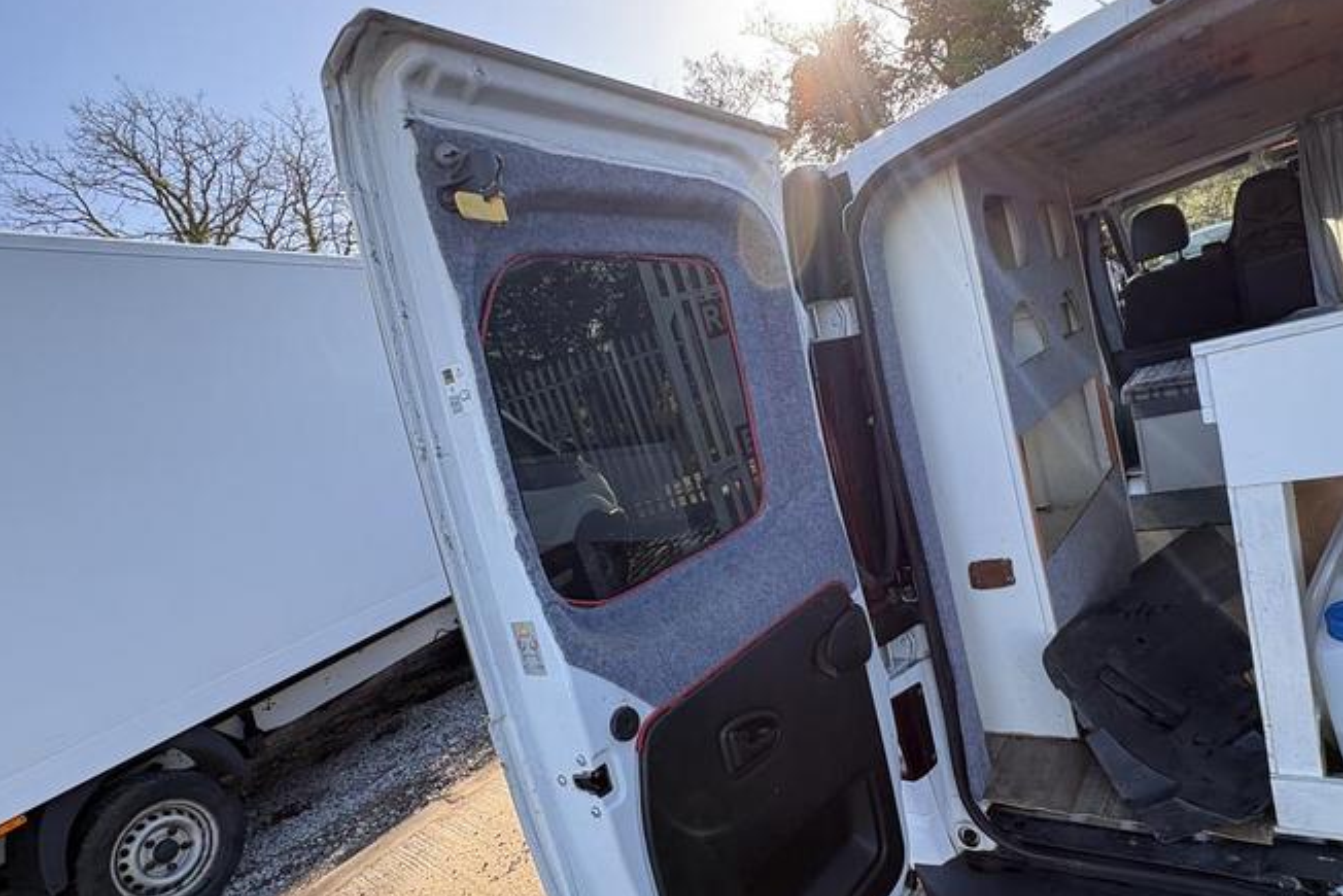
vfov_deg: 61.6
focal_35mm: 20
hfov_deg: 83.7
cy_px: 517
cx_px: 737
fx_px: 746
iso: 40
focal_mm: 2.22
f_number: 2.2
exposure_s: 1/217
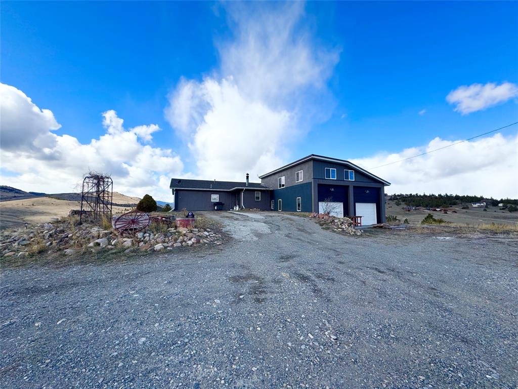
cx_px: 259
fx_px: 209
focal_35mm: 14
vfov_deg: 85.7
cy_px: 194
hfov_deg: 102.1
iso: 50
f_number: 2.2
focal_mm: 2.22
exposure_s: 1/2146
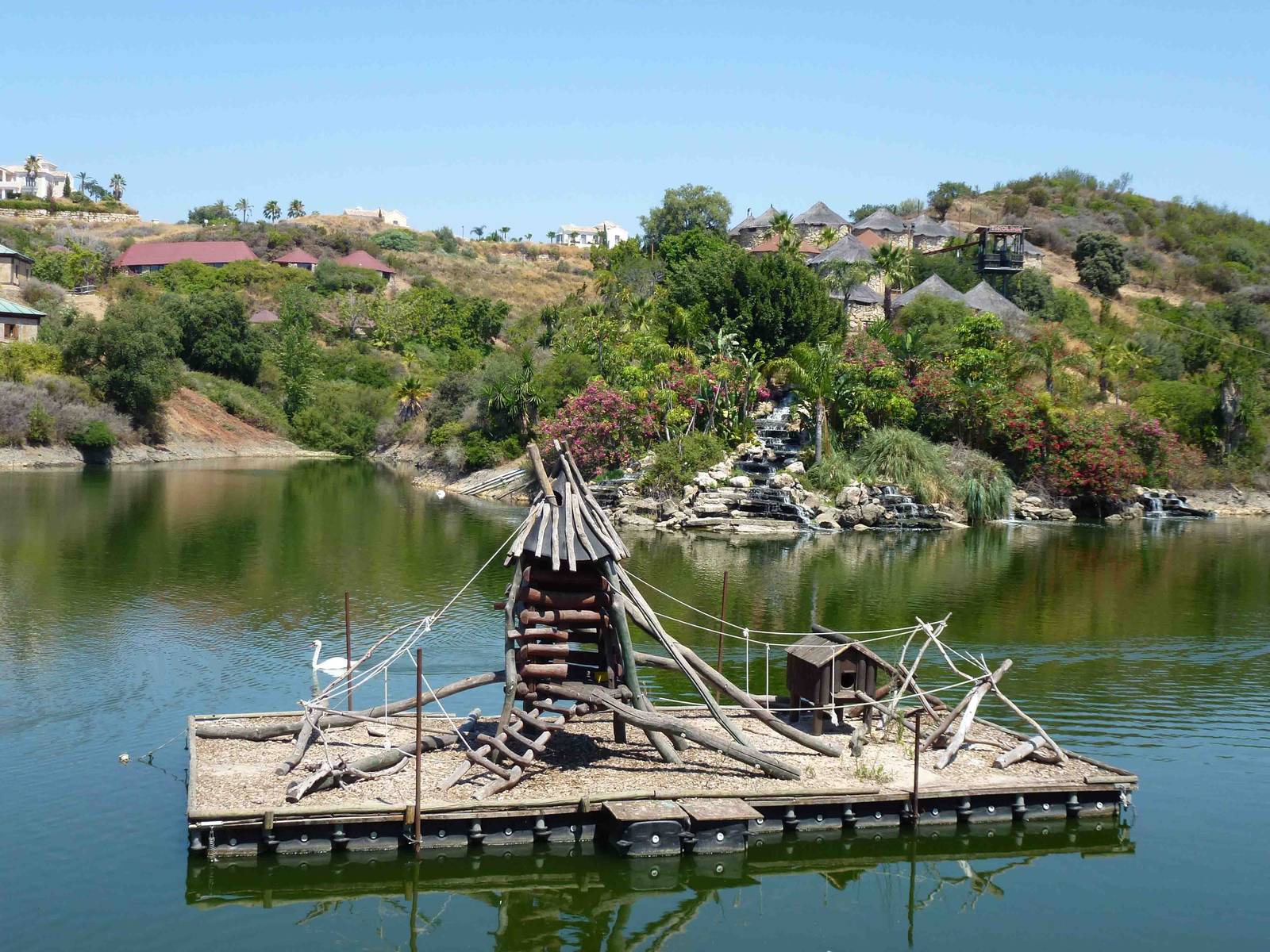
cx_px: 635
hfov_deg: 45.8
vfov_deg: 35.1
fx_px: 1504
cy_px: 476
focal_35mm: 41
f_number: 3.9
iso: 100
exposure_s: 1/640
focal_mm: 7.4
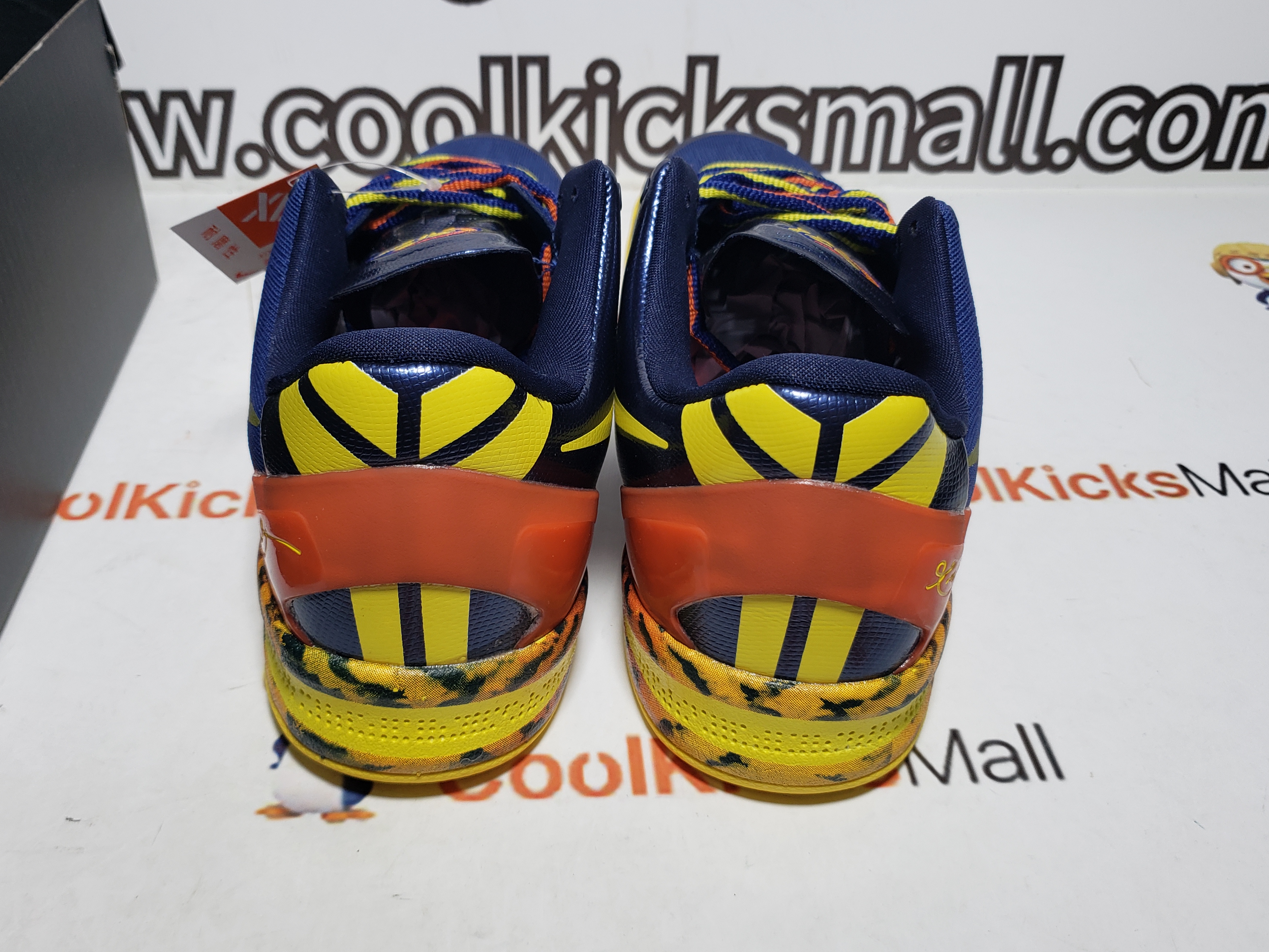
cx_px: 566
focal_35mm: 30
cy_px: 479
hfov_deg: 59.8
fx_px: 1100
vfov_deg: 46.8
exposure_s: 1/415
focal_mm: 4.3
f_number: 1.5
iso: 50
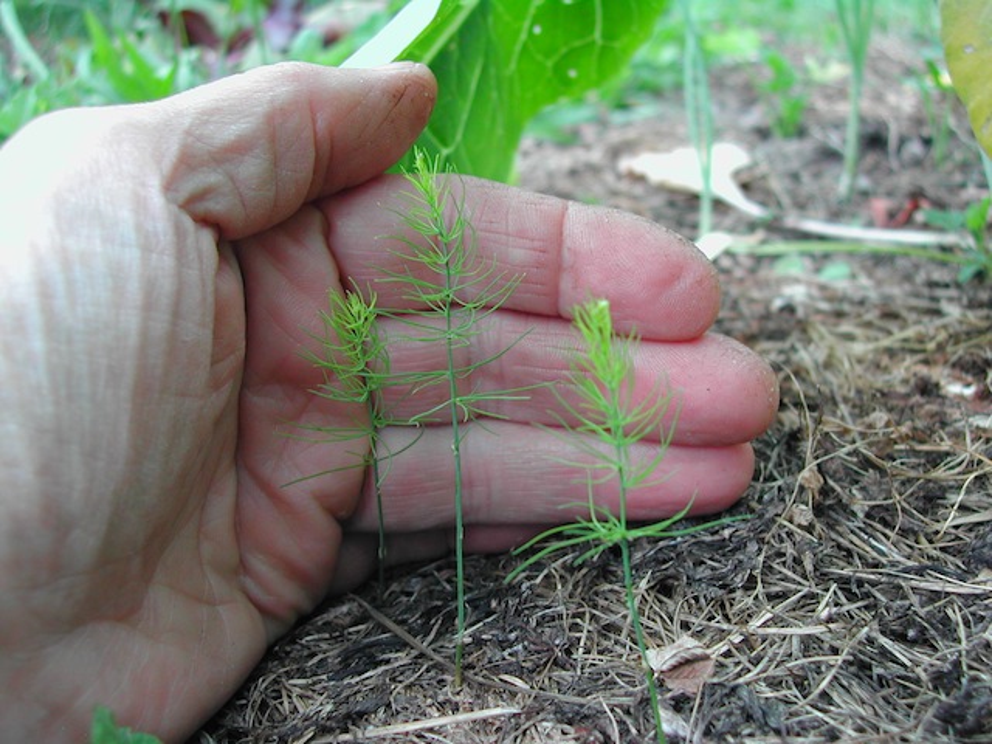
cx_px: 496
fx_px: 1089
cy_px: 372
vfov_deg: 37.7
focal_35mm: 38
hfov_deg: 49.0
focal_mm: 8
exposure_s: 1/271
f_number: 2.8
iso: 100
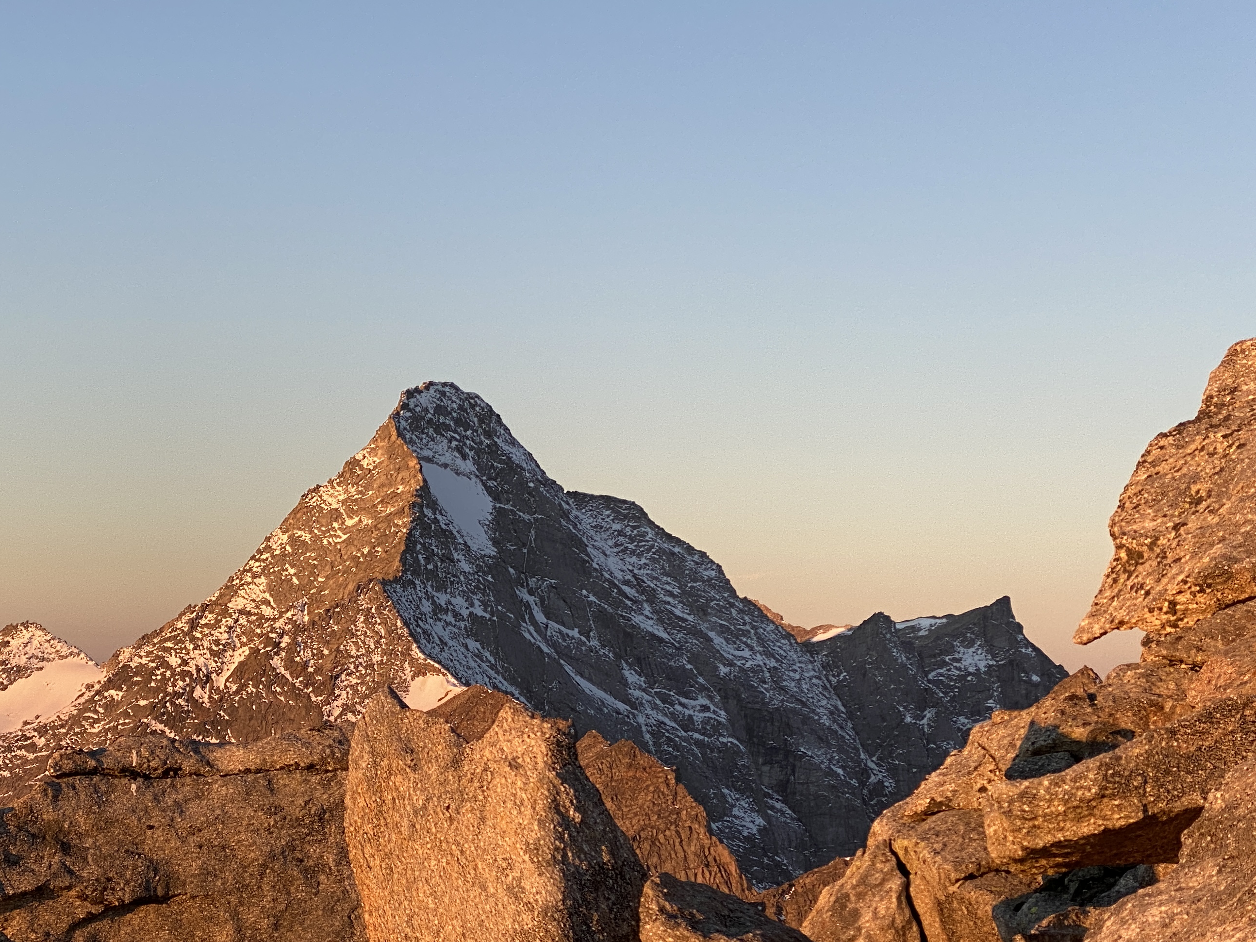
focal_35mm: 81
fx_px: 2939
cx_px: 289
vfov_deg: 18.2
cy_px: 632
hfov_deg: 23.8
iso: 20
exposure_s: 1/304
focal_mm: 6
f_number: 2
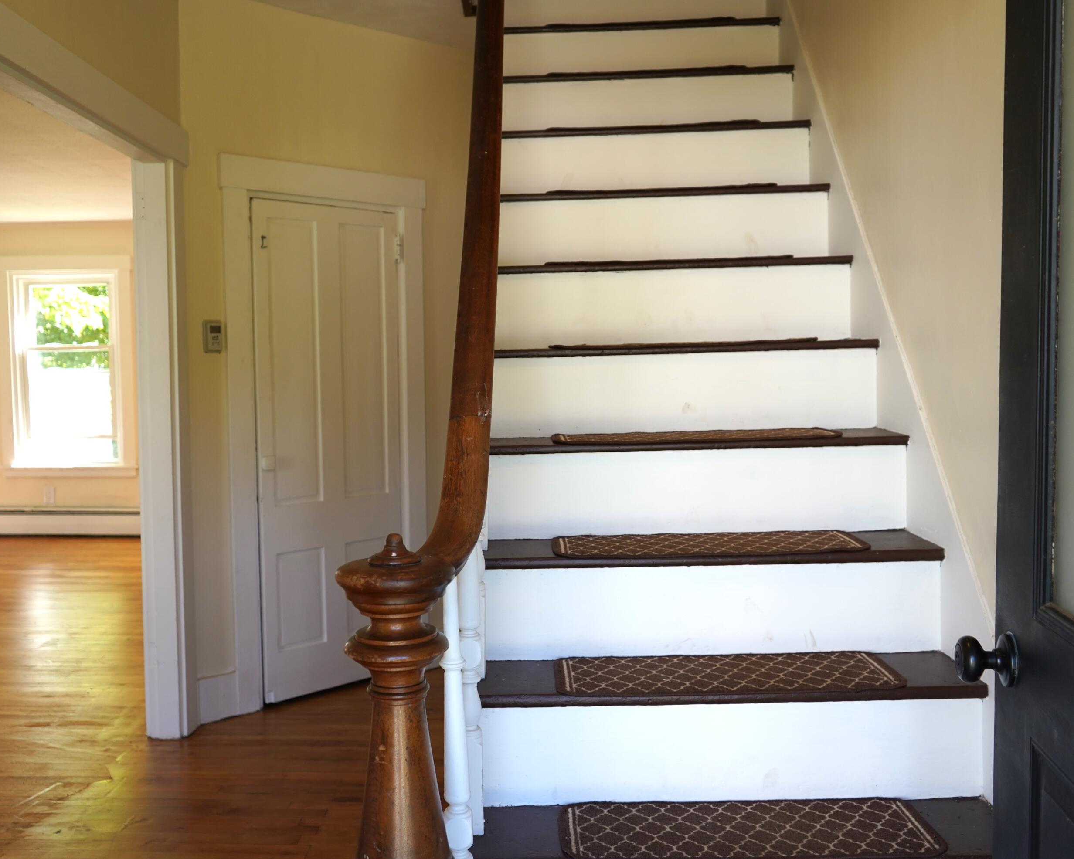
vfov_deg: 45.8
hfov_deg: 55.6
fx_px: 1017
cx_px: 497
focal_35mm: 32
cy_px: 429
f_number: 4
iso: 320
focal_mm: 28
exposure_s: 1/160
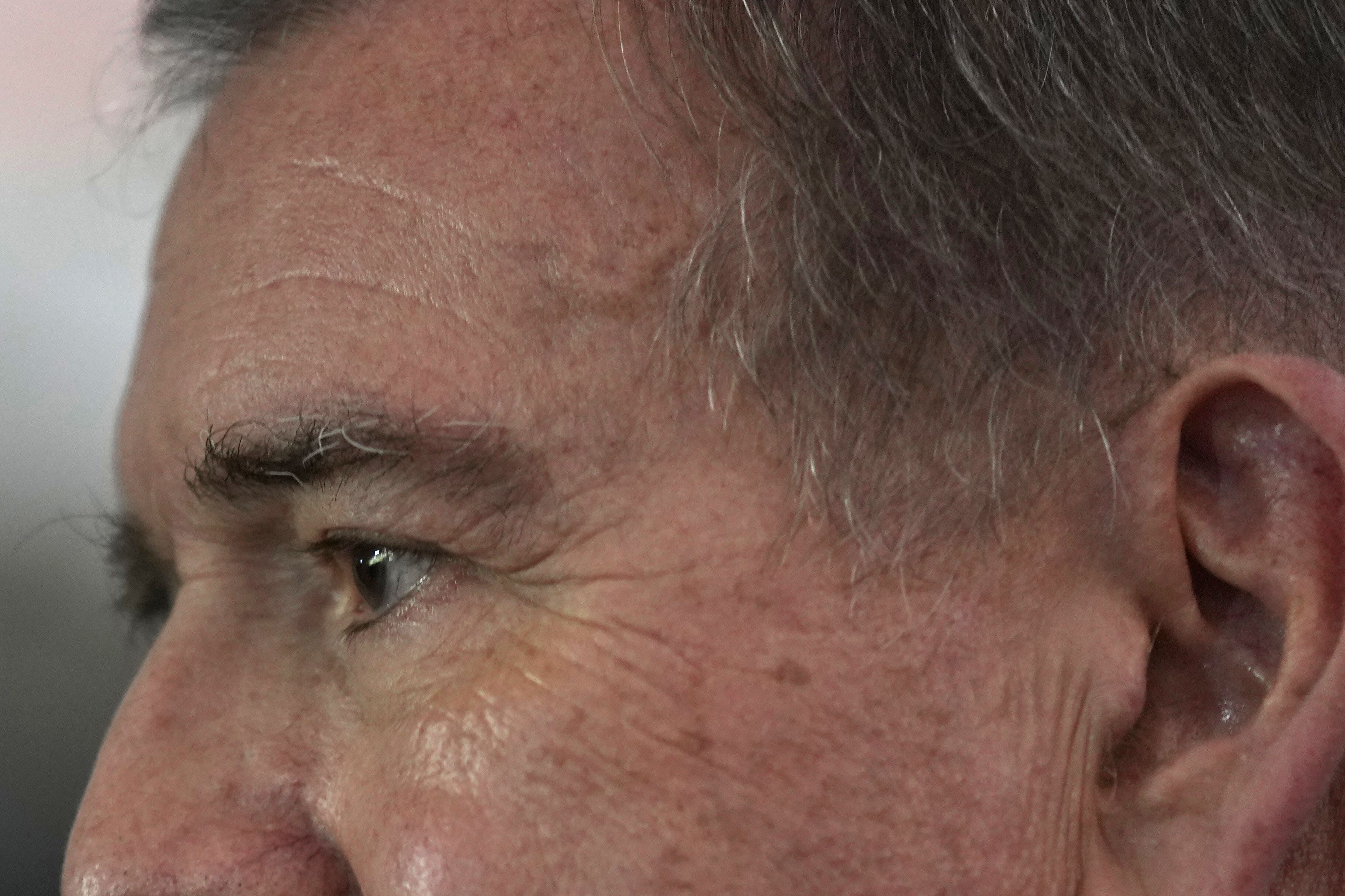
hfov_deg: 4.3
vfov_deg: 2.9
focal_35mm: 474
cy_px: 956
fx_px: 17706
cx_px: 304
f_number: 2.8
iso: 1600
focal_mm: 200
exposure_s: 1/200
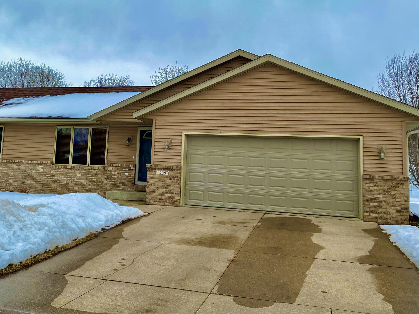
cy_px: 116
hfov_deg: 48.3
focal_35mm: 38
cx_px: 146
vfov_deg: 37.5
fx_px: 460
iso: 32
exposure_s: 1/1103
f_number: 1.8
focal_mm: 4.25
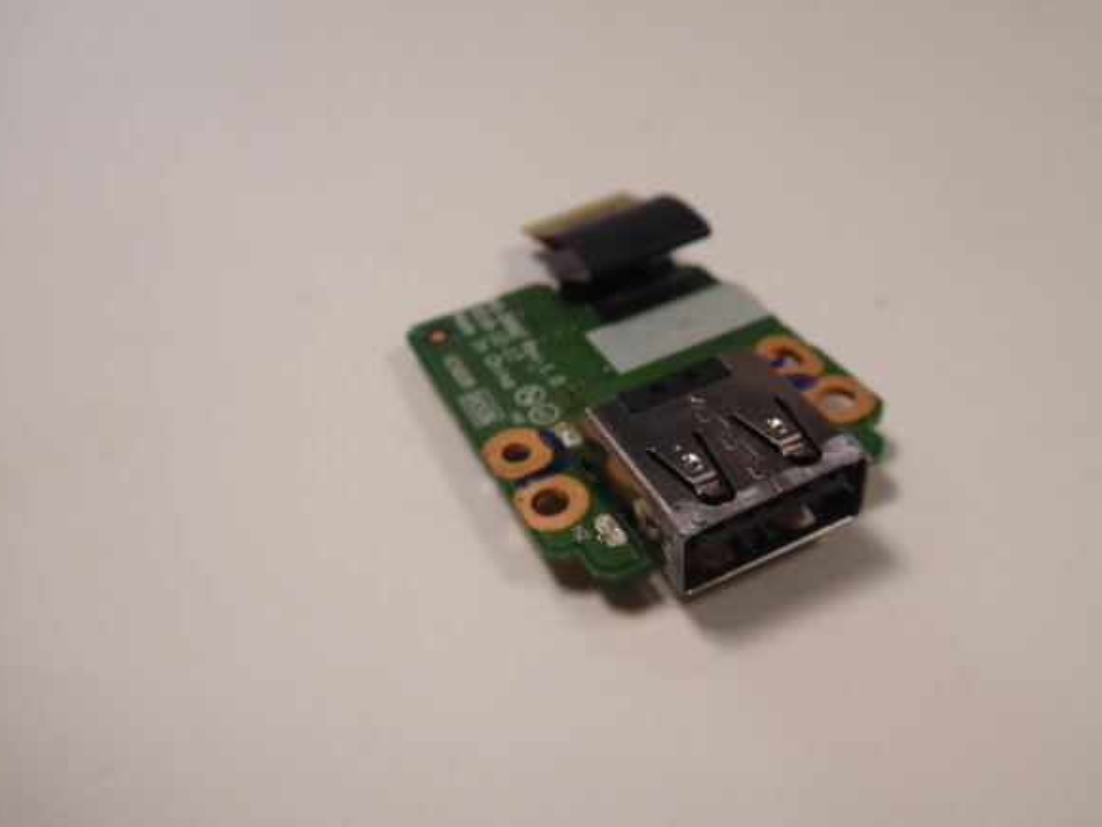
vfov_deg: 46.8
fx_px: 955
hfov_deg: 60.0
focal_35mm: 30
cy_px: 424
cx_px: 547
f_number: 3.5
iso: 160
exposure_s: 1/60
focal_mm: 5
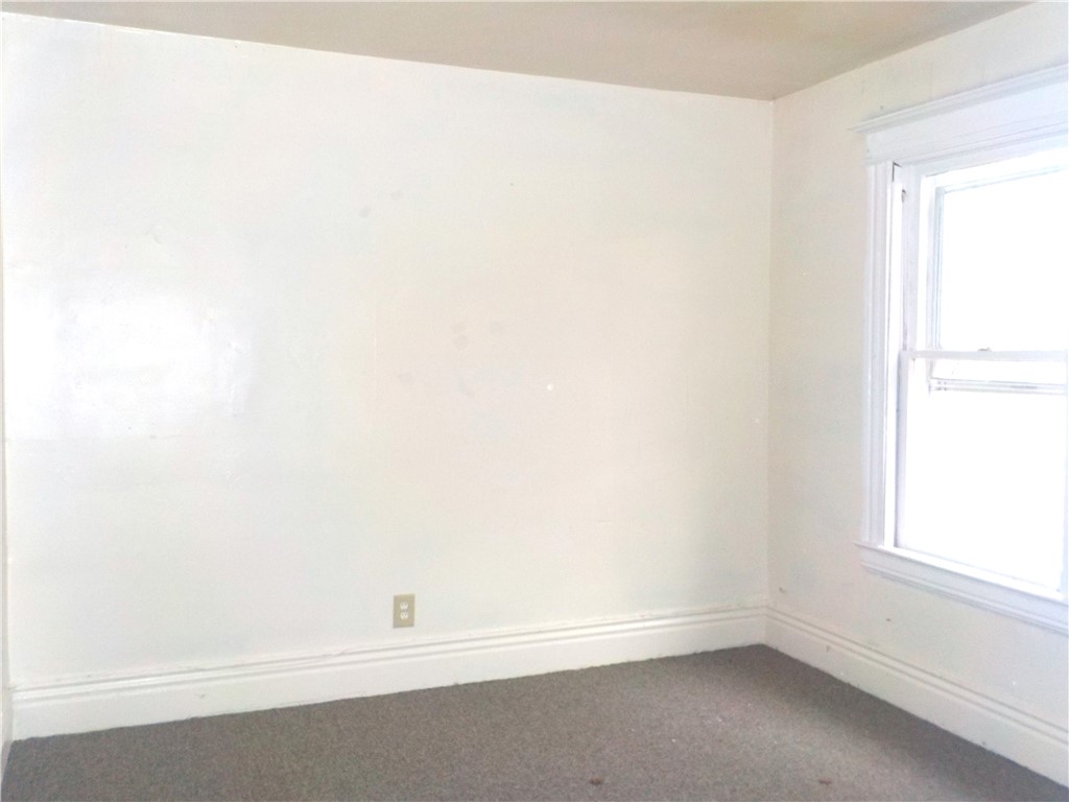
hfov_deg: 60.0
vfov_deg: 46.8
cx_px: 534
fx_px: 926
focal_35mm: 30
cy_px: 401
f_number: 3.3
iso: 200
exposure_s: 1/30
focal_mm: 4.1
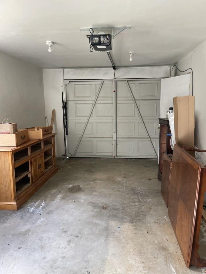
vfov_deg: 67.3
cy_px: 137
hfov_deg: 53.1
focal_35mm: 26
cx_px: 103
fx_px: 206
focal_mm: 4.2
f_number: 1.6
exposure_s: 1/108
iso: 125
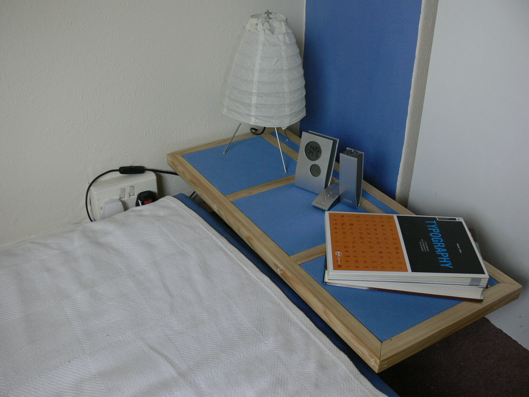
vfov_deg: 40.7
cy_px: 198
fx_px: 535
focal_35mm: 35
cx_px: 264
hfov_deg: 52.6
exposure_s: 1/160
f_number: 3.2
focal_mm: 7.4
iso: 200
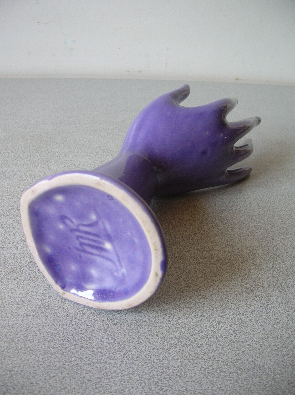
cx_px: 148
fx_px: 398
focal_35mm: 35
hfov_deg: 40.6
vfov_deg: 52.7
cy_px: 198
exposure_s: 1/23.5
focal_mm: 5.8
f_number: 2.8
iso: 50
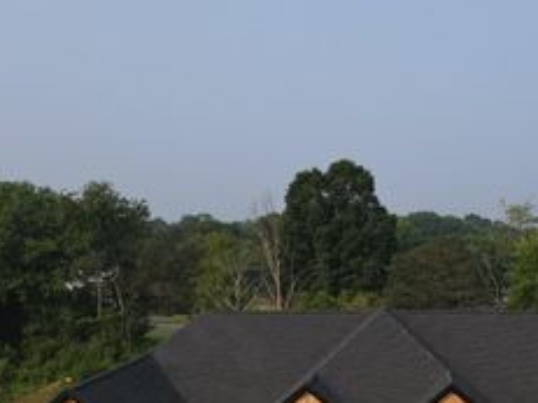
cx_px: 382
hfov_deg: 36.2
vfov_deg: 27.7
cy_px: 285
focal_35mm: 52
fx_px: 808
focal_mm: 4.5
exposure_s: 1/640
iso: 100
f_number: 2.8
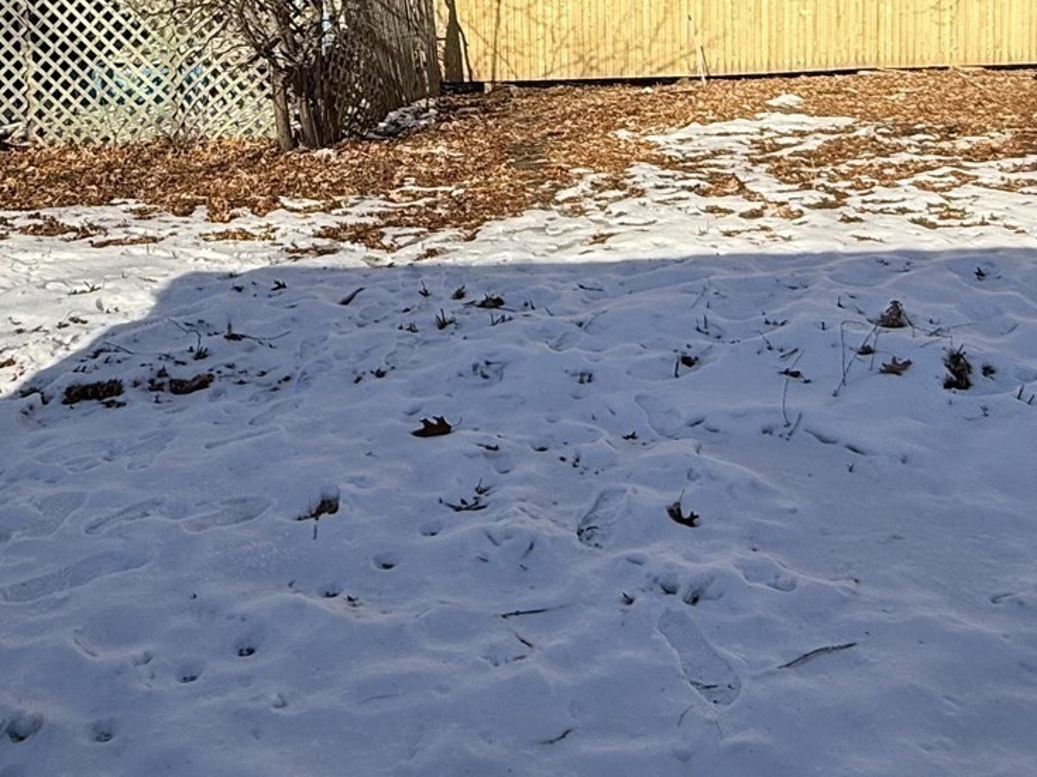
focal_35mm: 39
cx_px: 490
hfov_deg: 47.8
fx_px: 1168
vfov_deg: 34.4
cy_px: 55
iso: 50
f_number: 2.2
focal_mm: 2.22
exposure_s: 1/2165
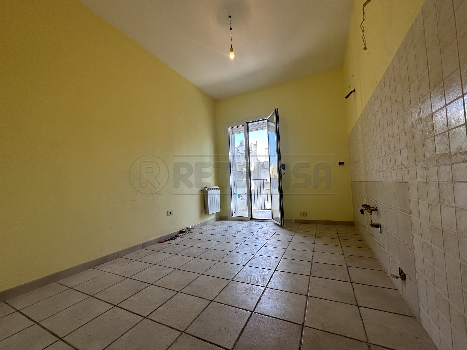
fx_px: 189
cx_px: 234
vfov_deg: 85.7
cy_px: 175
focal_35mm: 14
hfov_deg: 102.1
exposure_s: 1/125
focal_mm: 2.22
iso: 40
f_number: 2.2
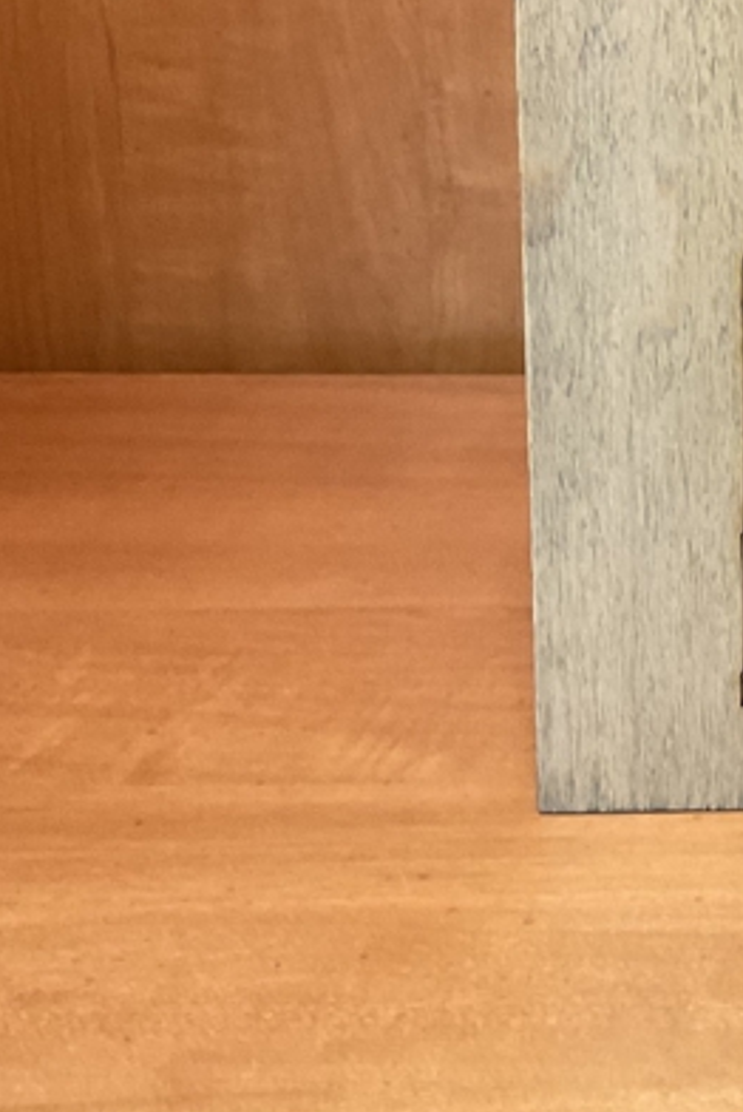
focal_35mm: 83
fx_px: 2565
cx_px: 1007
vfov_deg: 23.9
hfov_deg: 15.6
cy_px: 165
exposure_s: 1/60
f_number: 1.8
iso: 100
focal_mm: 3
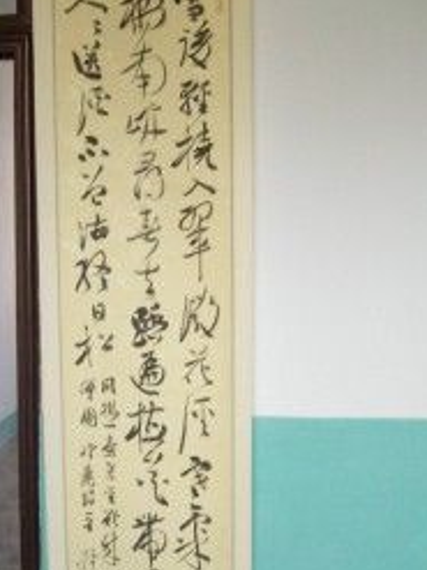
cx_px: 145
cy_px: 362
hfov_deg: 26.0
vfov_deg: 34.2
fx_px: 922
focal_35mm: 56
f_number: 2.7
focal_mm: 6
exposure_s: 1/92.8
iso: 200
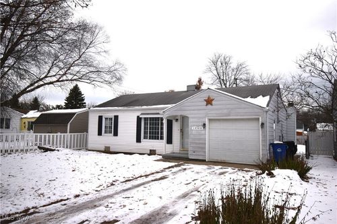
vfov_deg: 47.9
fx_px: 253
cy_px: 112
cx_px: 168
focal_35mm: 27
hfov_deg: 67.4
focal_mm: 18
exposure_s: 1/250
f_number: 5.6
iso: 200
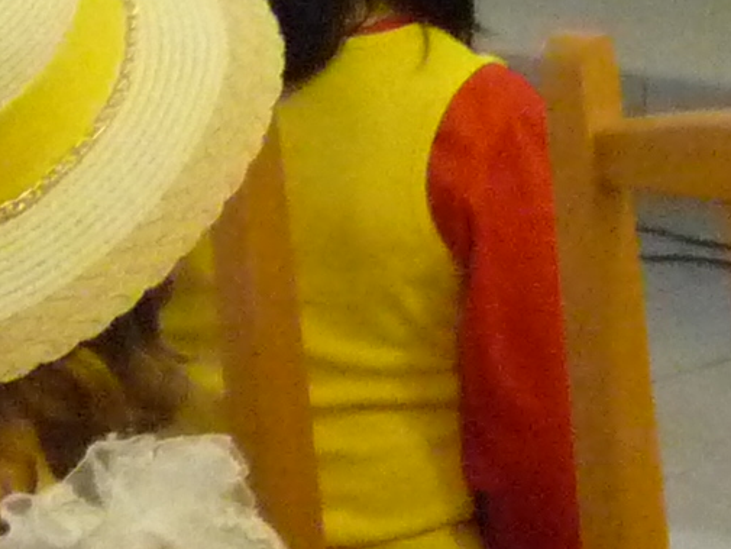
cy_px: -1301
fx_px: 6252
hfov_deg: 6.5
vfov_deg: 4.7
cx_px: 1433
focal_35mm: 296
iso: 800
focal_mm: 7.3
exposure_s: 1/20
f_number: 3
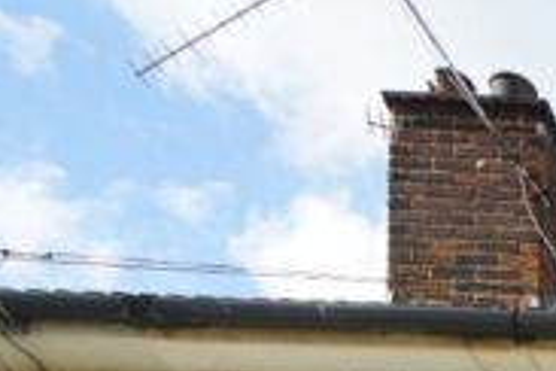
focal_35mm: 105
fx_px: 1622
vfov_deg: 9.4
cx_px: 1237
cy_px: 1209
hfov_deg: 14.6
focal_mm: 16
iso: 400
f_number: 7.1
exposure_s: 1/640
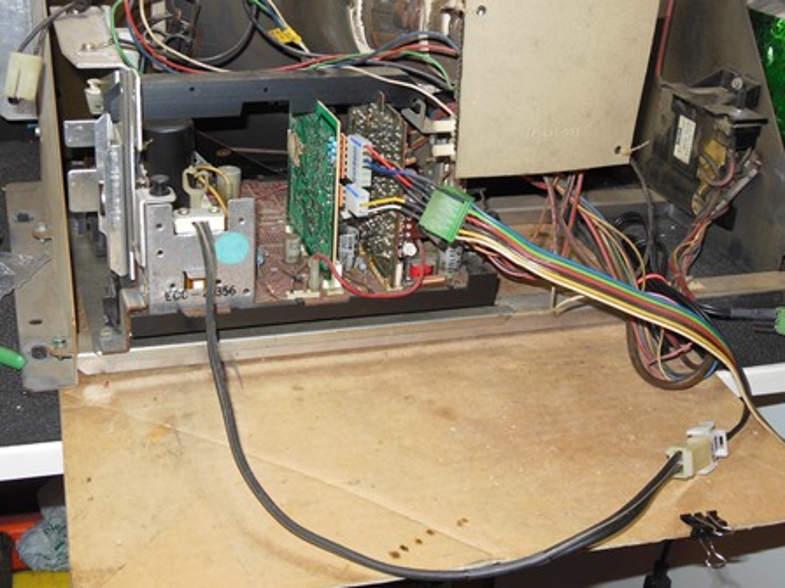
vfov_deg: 33.6
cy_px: 294
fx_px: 975
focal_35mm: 43
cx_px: 392
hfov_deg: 43.9
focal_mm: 7.7
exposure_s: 1/30
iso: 200
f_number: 3.8
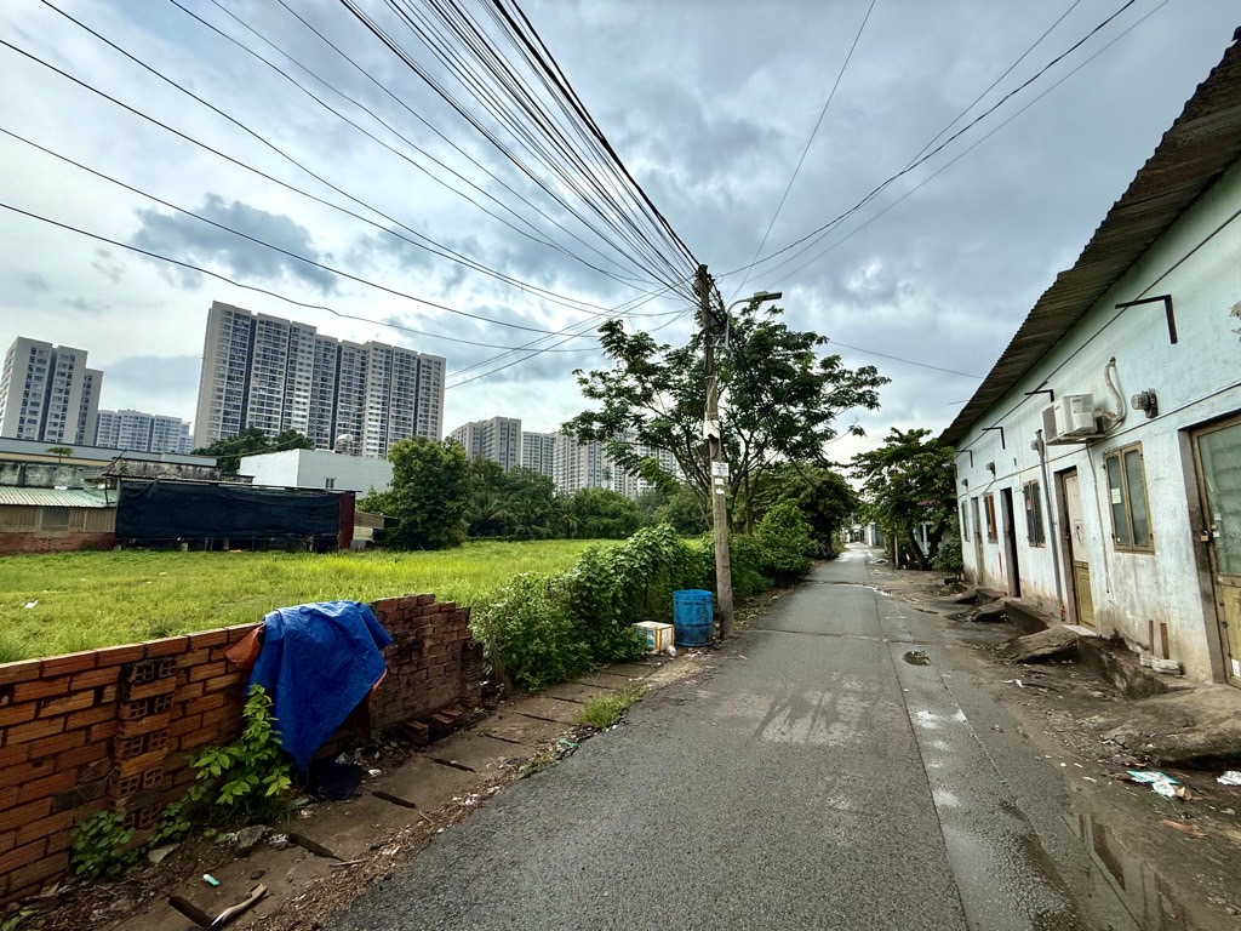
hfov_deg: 102.1
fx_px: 502
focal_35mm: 14
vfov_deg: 85.7
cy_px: 466
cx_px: 620
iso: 50
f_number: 2.2
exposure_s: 1/1339
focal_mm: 2.22
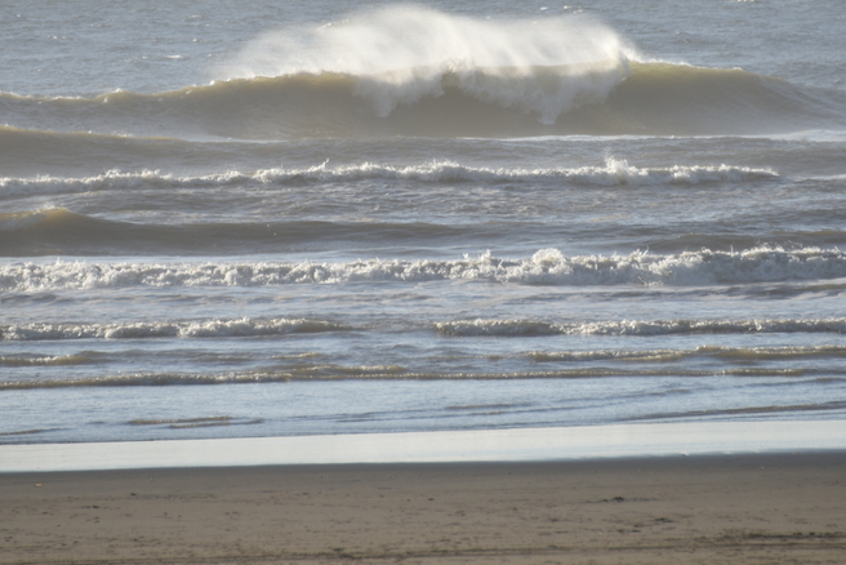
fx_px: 13753
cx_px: 432
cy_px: 143
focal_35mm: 585
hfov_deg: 3.5
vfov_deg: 2.4
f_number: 6.3
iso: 100
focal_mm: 300
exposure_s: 1/640
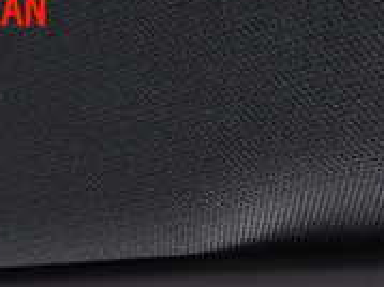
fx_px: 931
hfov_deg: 23.0
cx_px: 300
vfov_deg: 15.7
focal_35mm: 84
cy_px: 467
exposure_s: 1/60
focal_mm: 4.5
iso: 200
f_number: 2
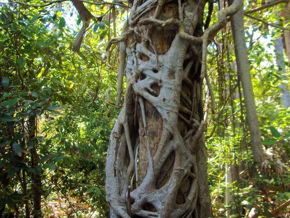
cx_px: 147
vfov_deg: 35.1
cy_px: 108
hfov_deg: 45.8
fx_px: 343
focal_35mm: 41
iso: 154
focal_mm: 6.8
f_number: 2.8
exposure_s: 1/133
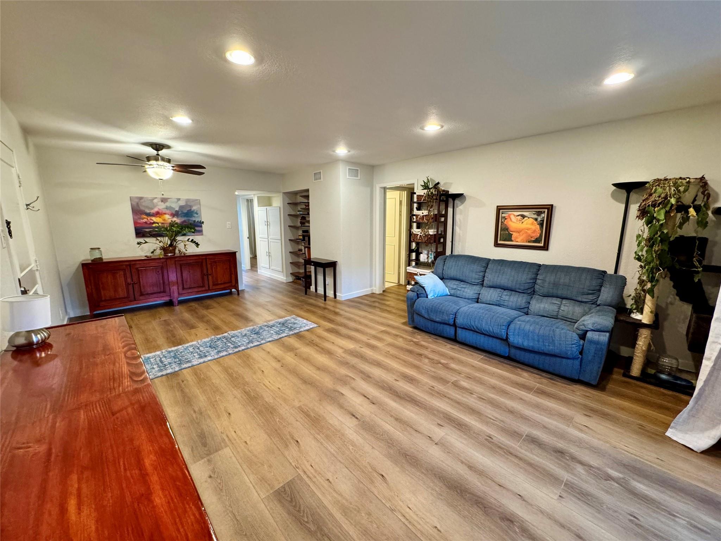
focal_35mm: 14
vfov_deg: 85.7
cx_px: 360
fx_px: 292
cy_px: 270
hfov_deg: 102.1
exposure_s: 1/60
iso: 320
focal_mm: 2.22
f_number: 2.2
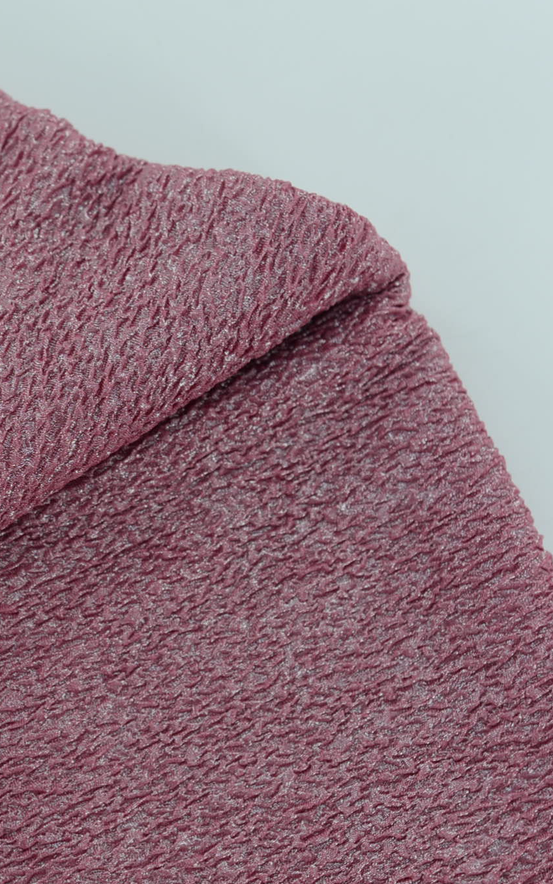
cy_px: 470
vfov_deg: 18.4
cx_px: -154
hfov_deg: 11.3
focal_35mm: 113
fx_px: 2725
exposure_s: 1/160
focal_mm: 50
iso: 100
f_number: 4
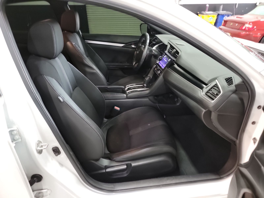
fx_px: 183
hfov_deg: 71.6
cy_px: 99
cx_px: 132
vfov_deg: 56.8
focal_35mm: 24
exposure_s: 1/14
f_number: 1.8
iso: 1431
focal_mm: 6.7
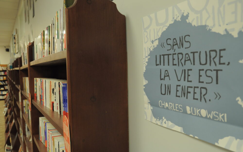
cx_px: 121
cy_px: 82
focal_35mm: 50
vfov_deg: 25.8
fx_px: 331
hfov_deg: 40.3
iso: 800
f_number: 4
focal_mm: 32
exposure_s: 1/60
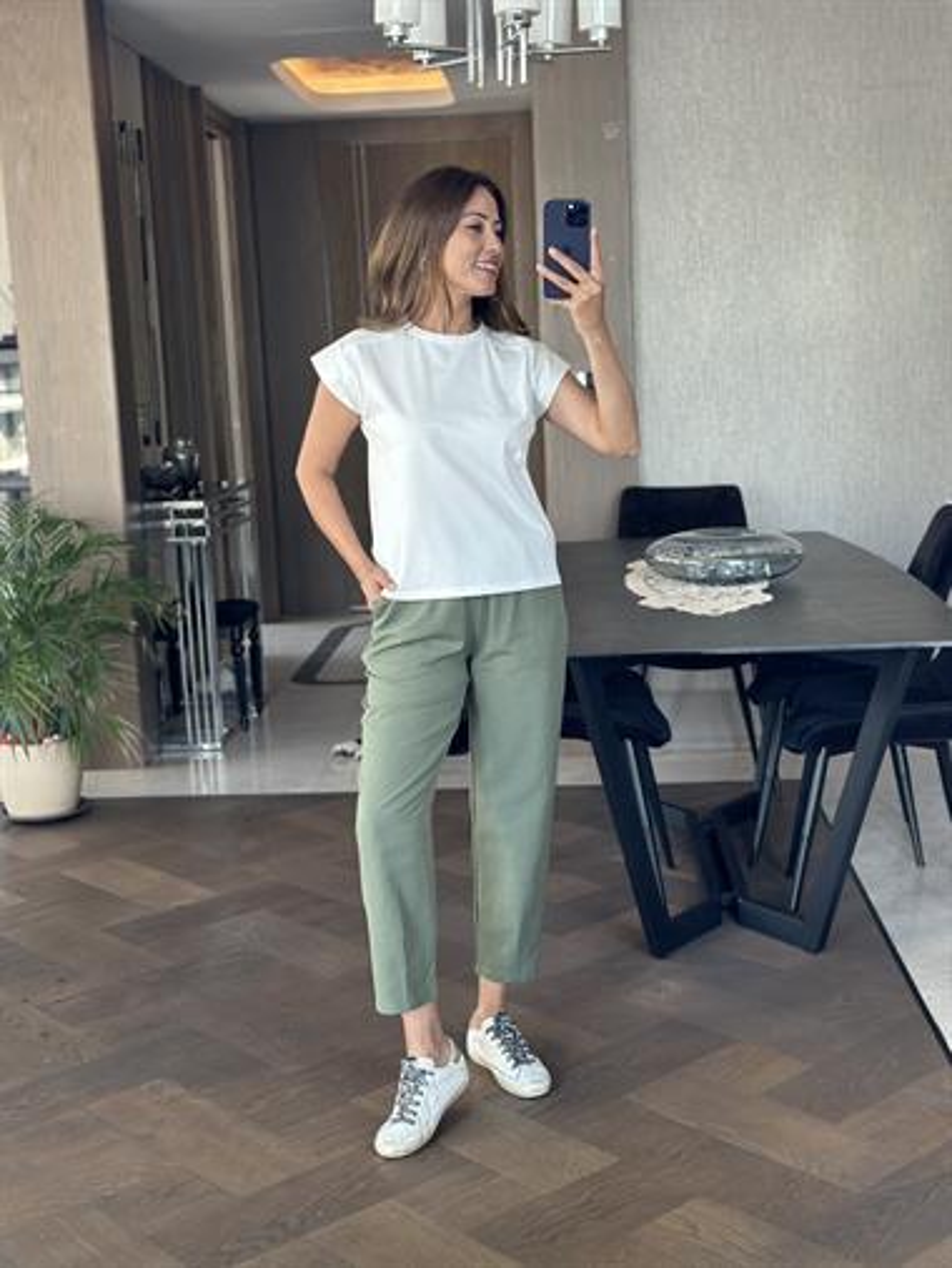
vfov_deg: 39.6
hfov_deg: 30.3
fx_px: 1759
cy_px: 634
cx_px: 476
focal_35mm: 48
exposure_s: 1/61
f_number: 1.78
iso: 125
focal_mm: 6.86
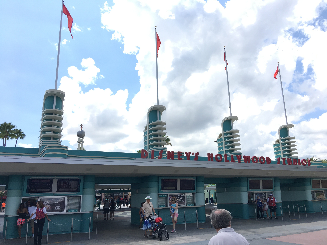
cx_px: 164
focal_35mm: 29
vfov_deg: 48.2
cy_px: 122
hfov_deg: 61.7
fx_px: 274
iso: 25
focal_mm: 4.15
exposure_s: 1/1148
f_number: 2.2
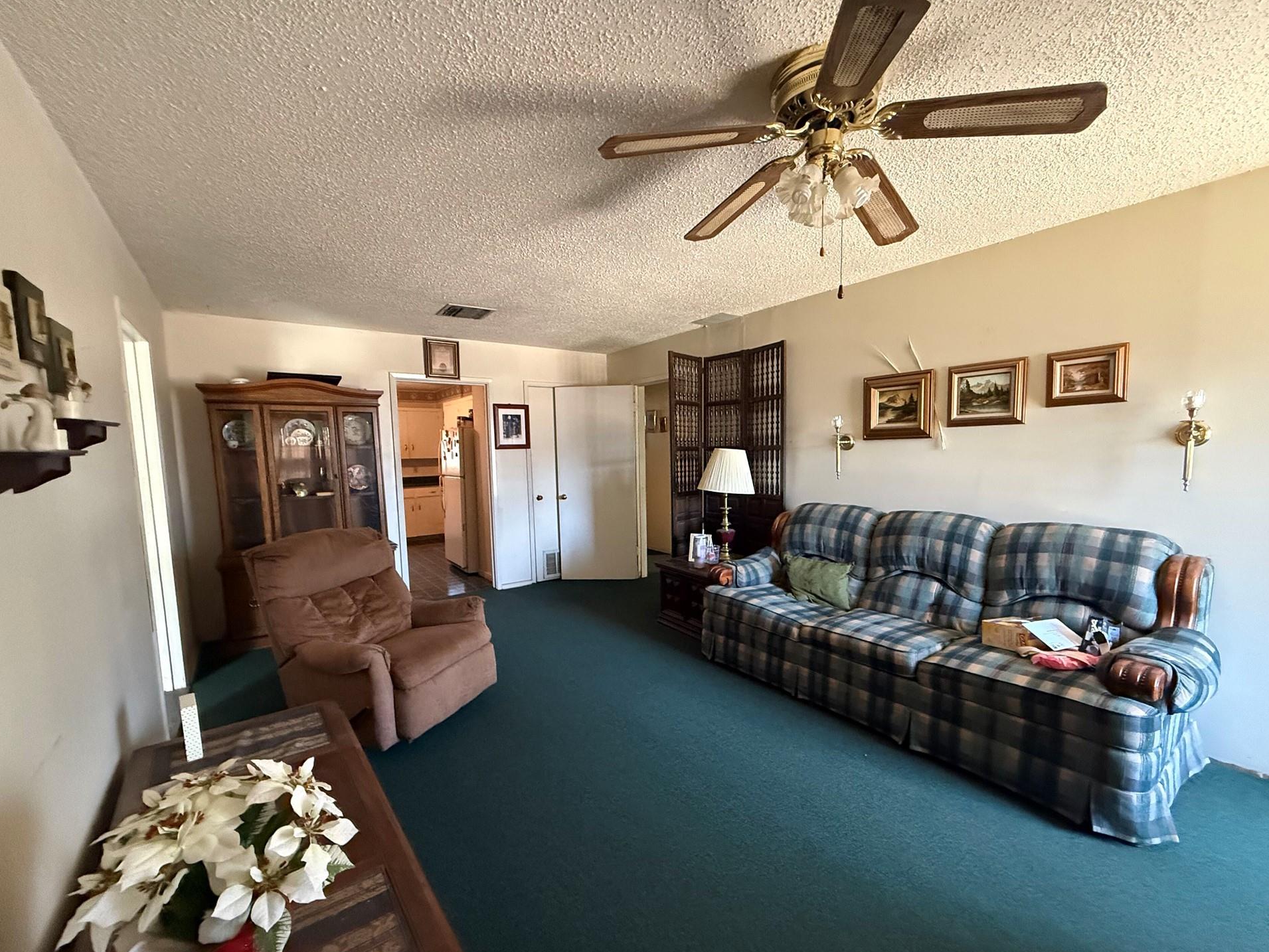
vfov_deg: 81.7
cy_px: 505
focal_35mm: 15
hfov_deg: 98.1
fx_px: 550
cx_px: 648
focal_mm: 2.22
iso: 1000
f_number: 2.2
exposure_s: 1/60
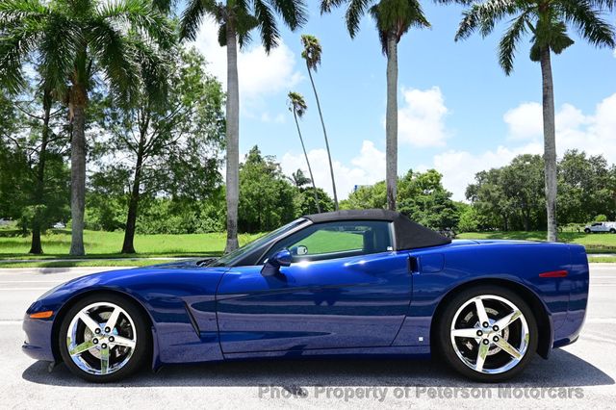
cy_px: 205
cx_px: 308
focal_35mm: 24
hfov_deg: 73.8
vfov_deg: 53.1
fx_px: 410
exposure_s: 1/200
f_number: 7.1
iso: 100
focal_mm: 16
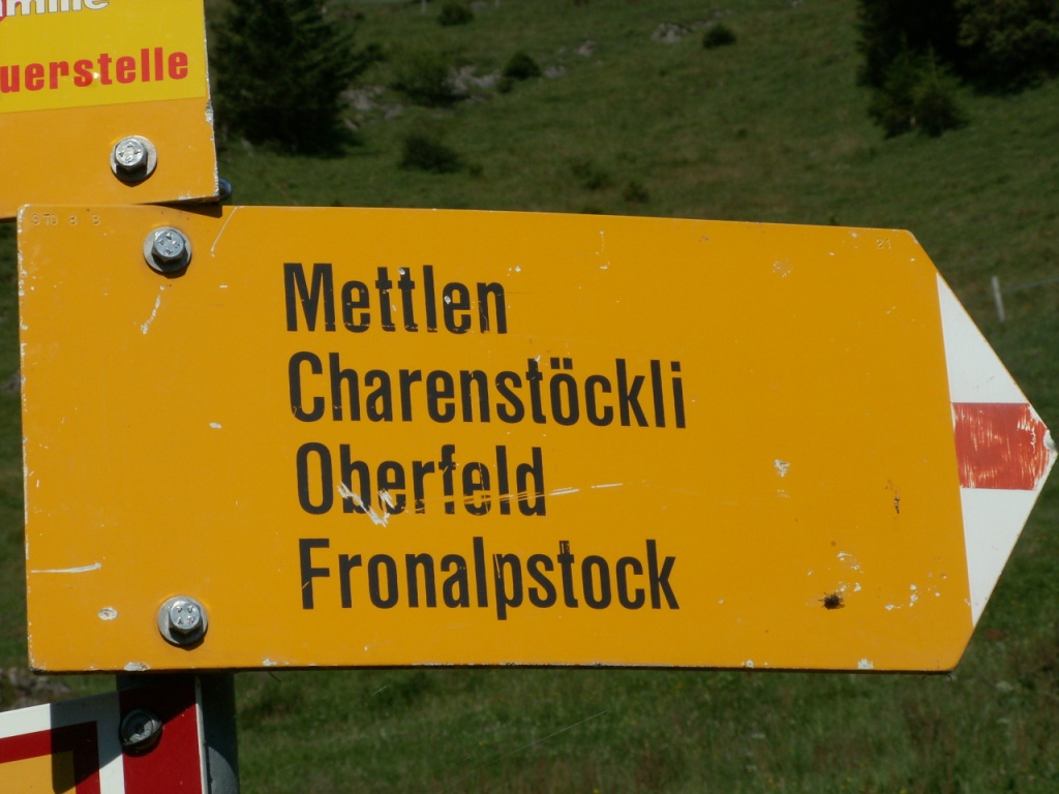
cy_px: 397
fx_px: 3824
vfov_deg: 11.9
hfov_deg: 15.8
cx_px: 530
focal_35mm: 125
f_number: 8
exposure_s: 1/400
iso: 50
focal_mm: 20.35
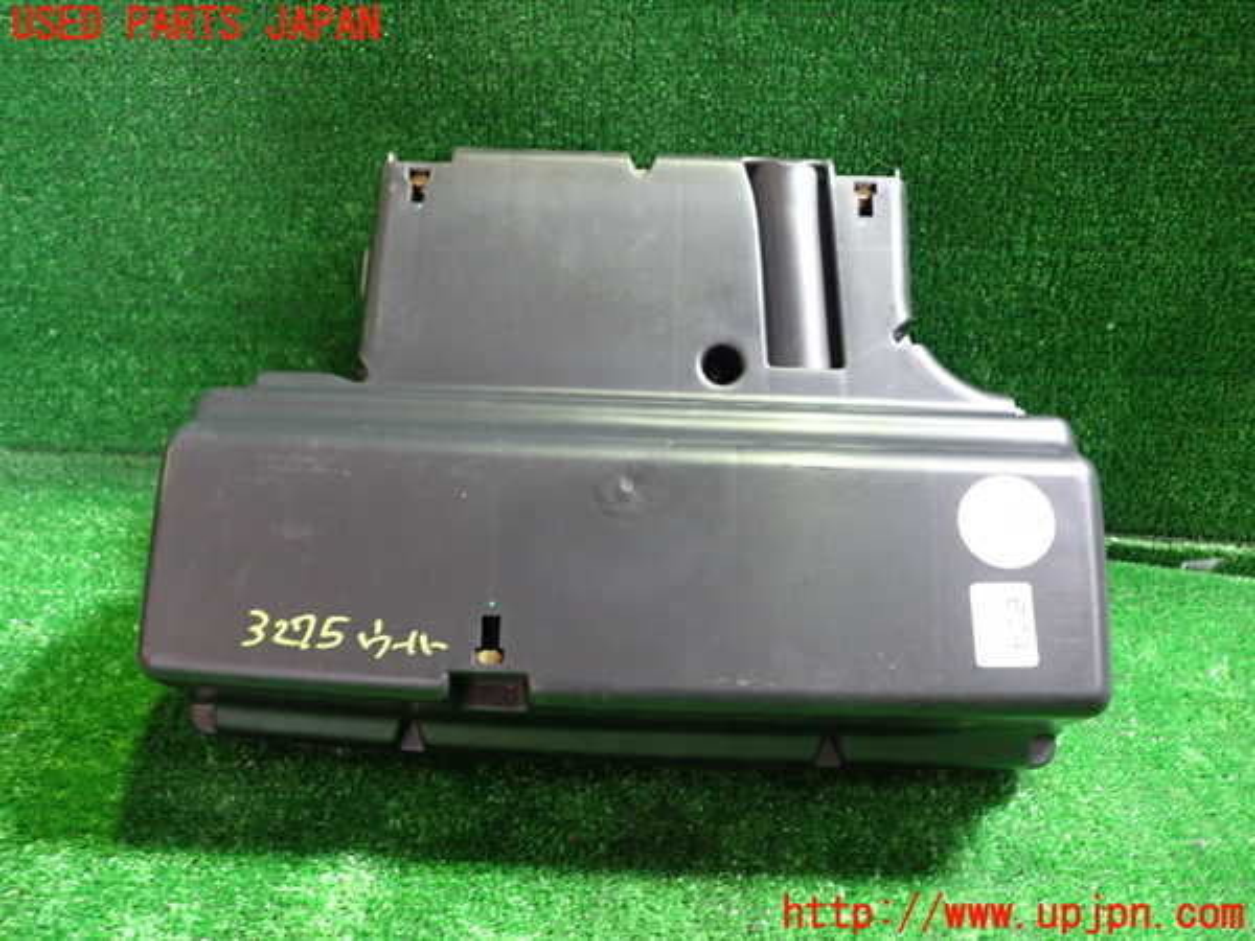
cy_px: 470
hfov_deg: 60.0
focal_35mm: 30
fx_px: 1088
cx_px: 628
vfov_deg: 46.8
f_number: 2.3
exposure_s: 1/30
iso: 640
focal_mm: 5.4
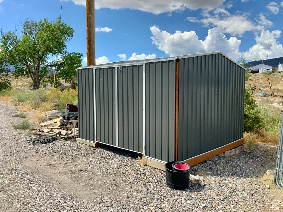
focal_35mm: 29
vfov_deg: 48.2
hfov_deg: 61.7
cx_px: 142
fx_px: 237
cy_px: 106
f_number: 1.8
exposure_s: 1/1377
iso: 16
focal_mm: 3
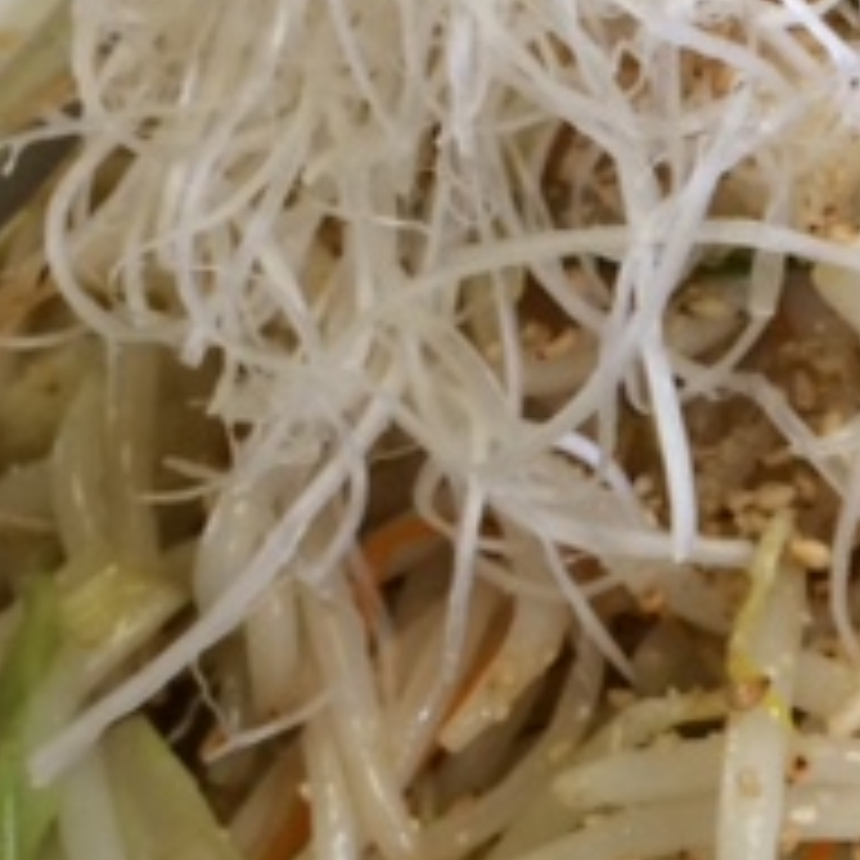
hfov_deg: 19.4
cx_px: 919
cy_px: 509
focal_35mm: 86
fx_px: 2417
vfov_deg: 20.2
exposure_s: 1/33
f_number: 2.2
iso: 64
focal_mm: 4.15
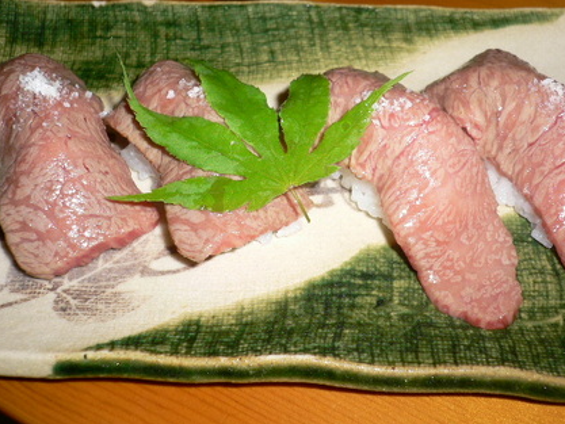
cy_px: 177
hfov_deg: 44.8
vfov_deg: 34.3
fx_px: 686
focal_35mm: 42
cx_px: 301
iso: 80
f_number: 2.8
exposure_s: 1/60
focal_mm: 5.8
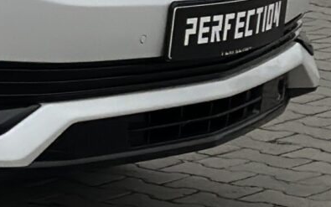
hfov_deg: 6.0
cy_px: -202
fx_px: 2977
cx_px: -572
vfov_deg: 3.9
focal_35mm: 330
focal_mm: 6.86
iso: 80
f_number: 1.78
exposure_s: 1/379
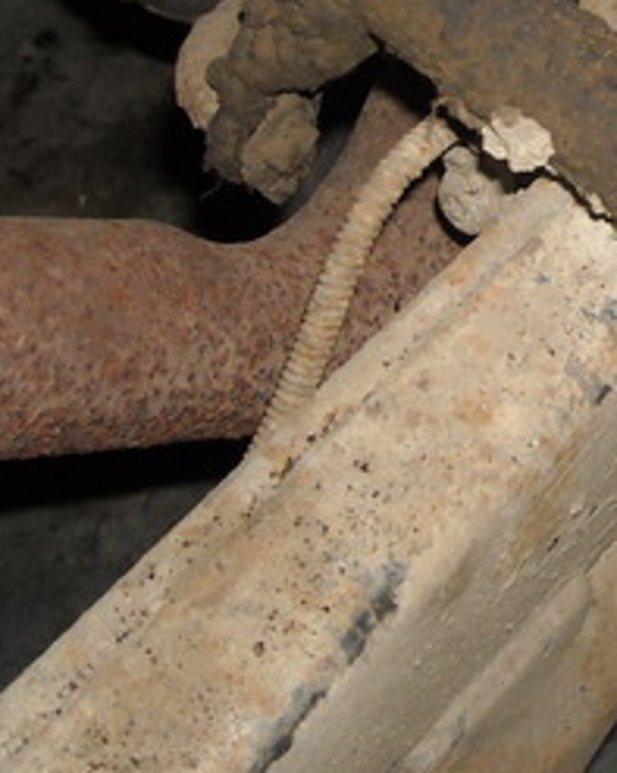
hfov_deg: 15.4
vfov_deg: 19.4
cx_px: 673
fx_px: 2218
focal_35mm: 97
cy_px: 55
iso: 200
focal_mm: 5.7
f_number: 2.8
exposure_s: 1/60
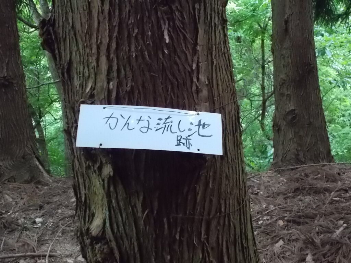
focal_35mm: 58
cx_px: 176
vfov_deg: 25.2
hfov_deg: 33.2
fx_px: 588
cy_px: 132
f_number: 4.9
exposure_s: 1/80
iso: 800
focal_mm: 10.3
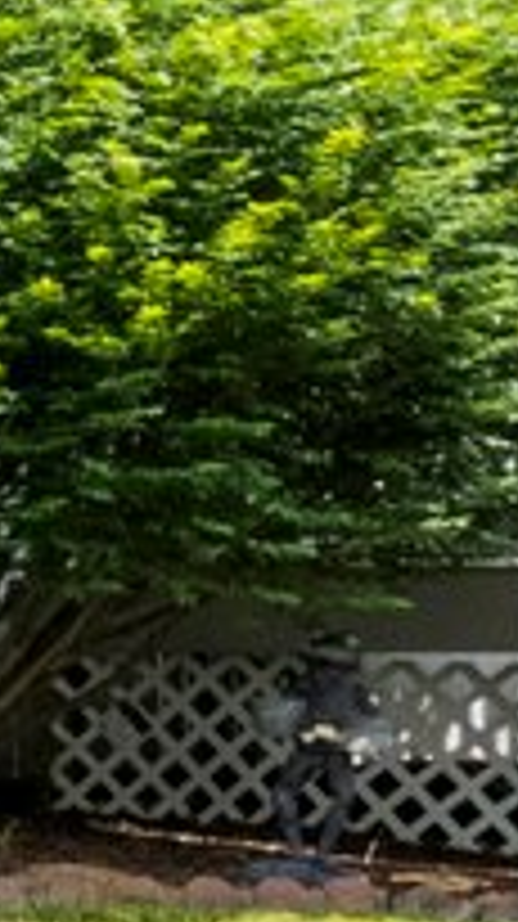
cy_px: 717
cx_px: -2703
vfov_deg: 13.6
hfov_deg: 4.8
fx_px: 3842
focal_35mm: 157
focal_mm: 15
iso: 400
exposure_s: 1/1000
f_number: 7.1
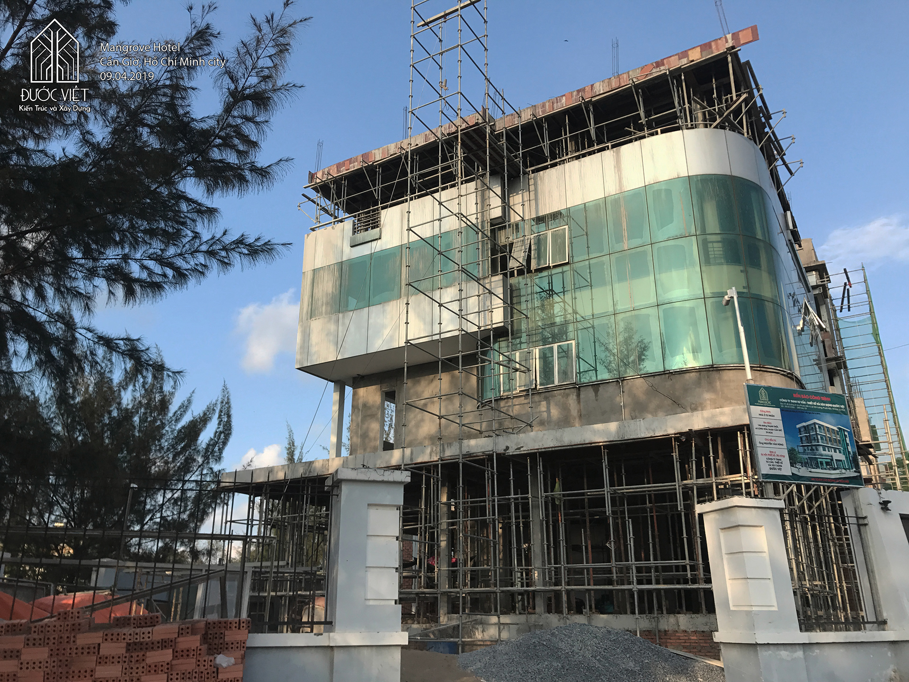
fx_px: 735
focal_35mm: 28
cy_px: 341
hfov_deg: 63.4
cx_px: 454
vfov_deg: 49.7
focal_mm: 3.99
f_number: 1.8
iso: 20
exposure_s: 1/1088
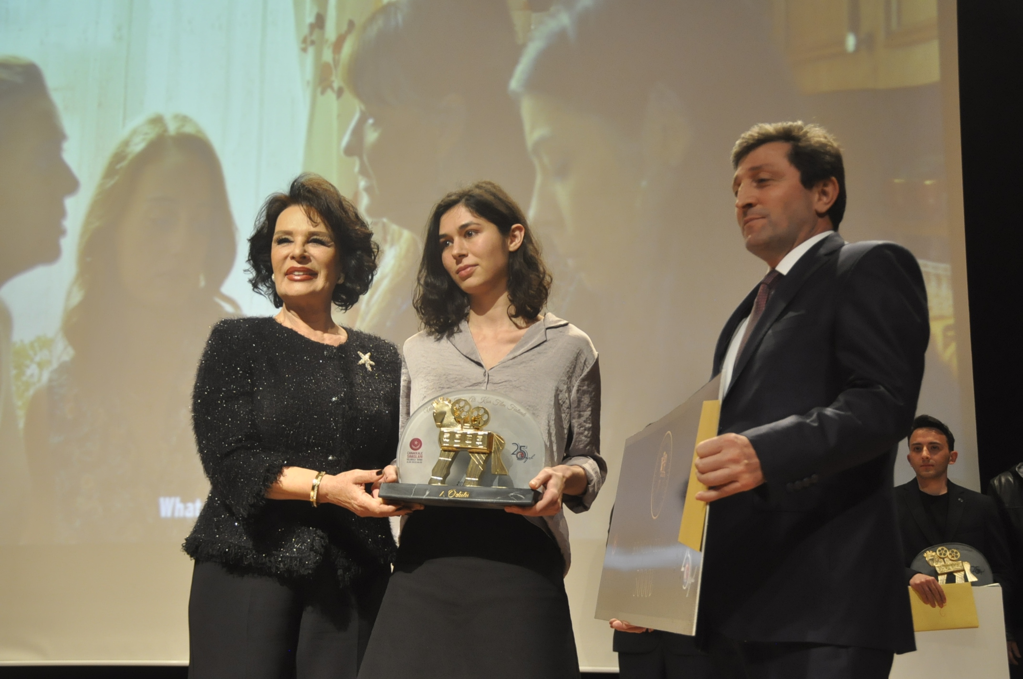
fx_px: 1362
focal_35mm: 48
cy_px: 340
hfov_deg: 41.2
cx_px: 512
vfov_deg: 28.0
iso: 1250
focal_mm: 32
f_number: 4.2
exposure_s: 1/40
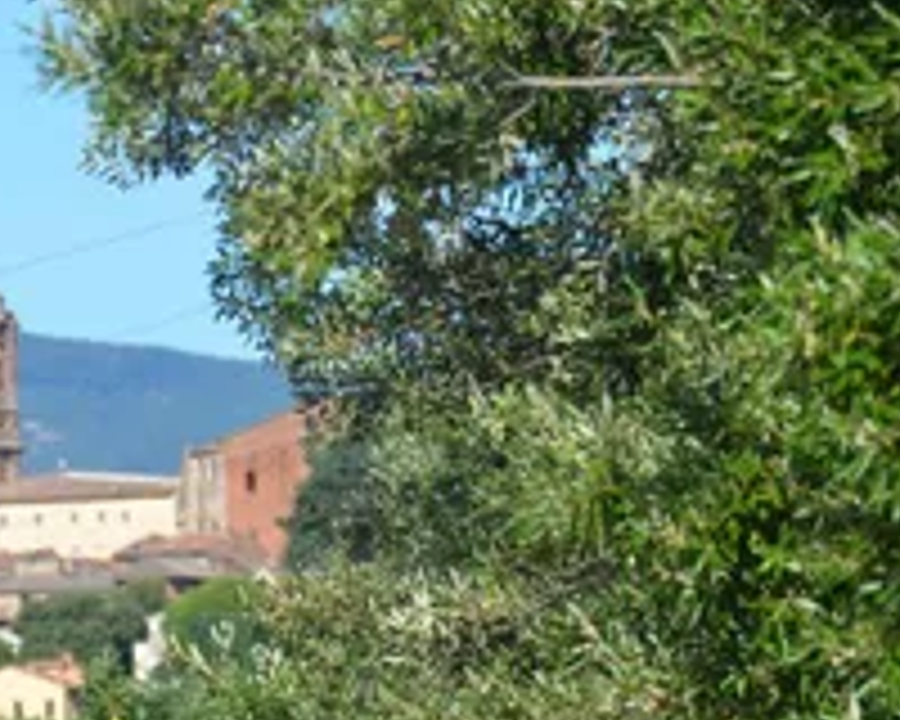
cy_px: 457
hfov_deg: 5.2
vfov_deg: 4.2
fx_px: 9833
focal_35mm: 369
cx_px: -63
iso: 200
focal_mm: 105
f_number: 6.3
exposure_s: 1/640
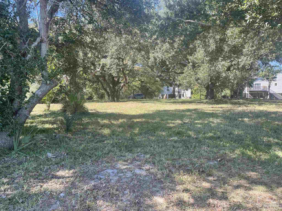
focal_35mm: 26
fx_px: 212
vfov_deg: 53.1
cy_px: 106
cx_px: 141
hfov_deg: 67.3
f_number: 1.6
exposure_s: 1/425
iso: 32
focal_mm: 4.2
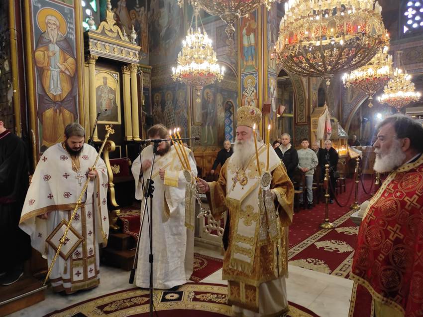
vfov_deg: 54.8
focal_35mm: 25
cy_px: 158
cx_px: 212
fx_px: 305
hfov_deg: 69.4
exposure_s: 1/33
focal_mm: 5.43
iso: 215
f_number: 1.89
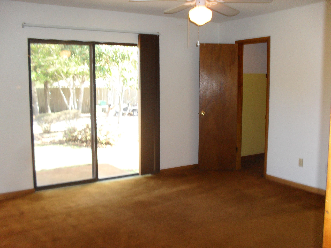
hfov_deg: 52.6
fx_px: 335
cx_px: 166
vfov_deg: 40.7
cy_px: 124
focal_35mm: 35
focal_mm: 6.3
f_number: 3.2
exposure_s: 1/45
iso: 200
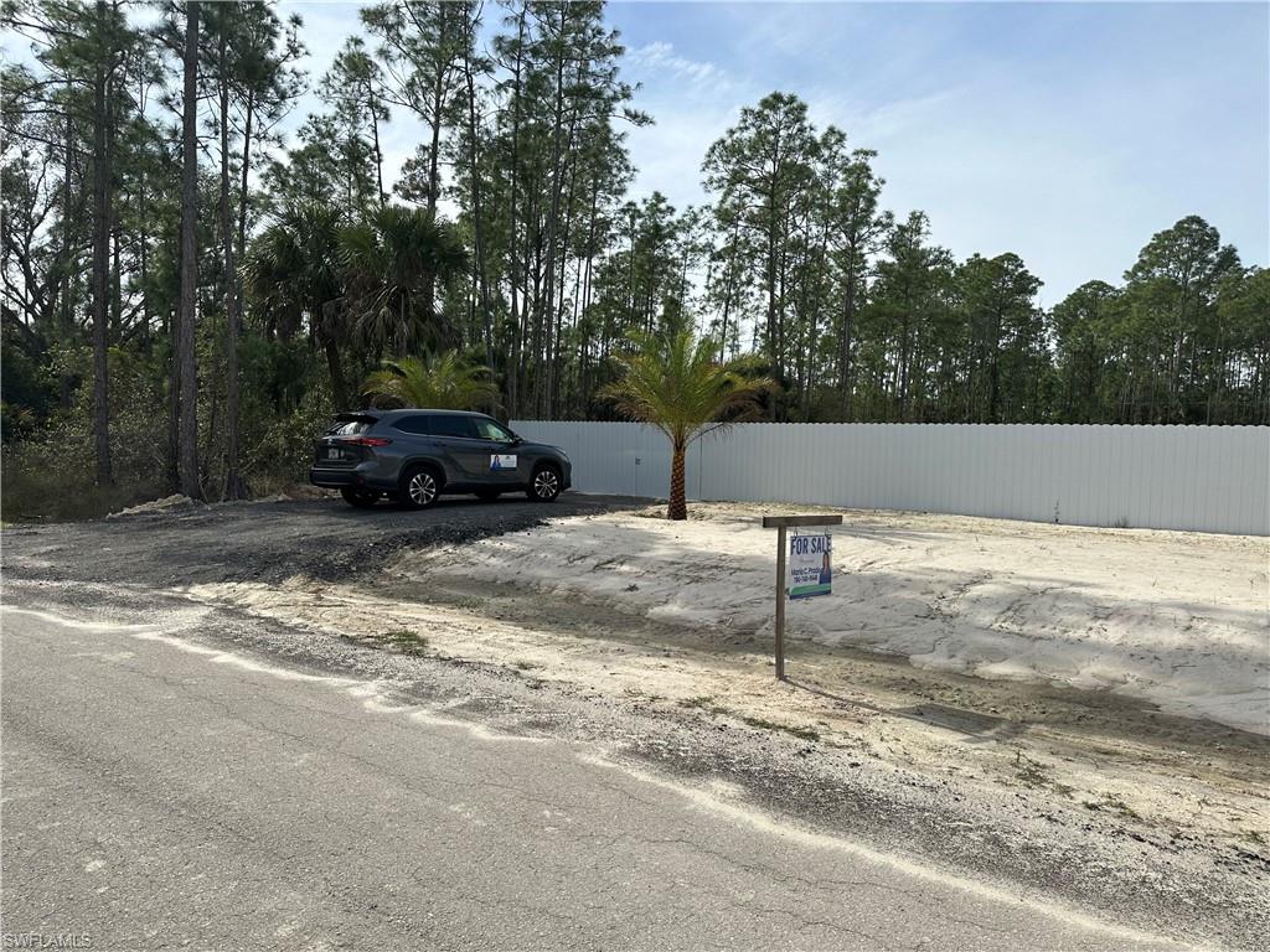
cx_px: 635
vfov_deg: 56.8
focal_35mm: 24
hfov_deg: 71.6
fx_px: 881
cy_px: 476
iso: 80
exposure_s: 1/5000
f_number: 1.78
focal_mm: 6.86
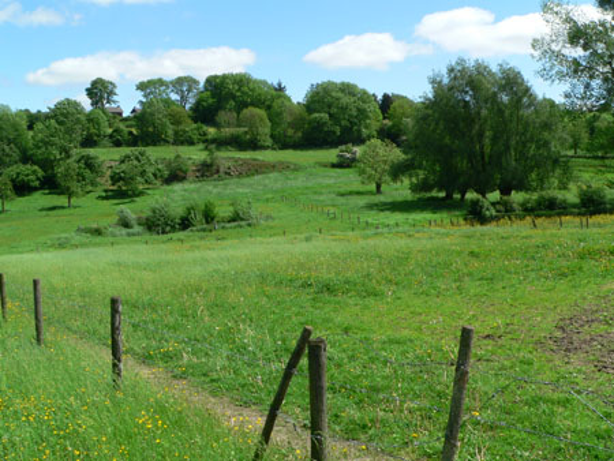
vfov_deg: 39.7
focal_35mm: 36
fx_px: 639
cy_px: 230
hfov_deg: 51.3
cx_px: 307
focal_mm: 6
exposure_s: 1/200
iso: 100
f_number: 8
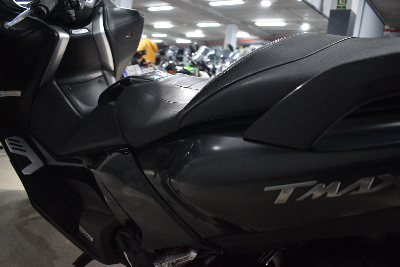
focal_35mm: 27
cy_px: 134
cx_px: 200
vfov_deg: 47.9
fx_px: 300
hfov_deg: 67.4
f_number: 3.5
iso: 800
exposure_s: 1/50
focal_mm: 18
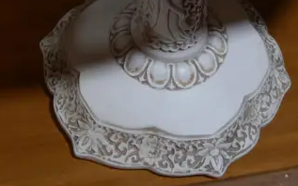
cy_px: -170
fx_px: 780
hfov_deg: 21.6
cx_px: 179
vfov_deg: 12.3
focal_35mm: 96
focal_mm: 14
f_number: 3.5
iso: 200
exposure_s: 1/125
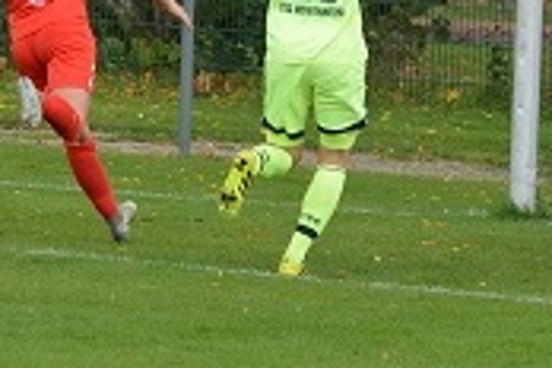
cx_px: 428
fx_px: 8420
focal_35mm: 549
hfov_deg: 3.8
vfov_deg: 2.5
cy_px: 33
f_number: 5
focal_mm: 155
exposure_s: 1/1000
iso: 560
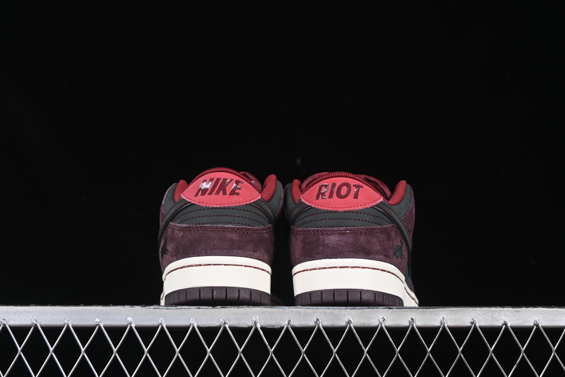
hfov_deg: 27.0
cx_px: 282
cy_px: 188
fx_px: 1177
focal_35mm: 75
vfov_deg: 18.2
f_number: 6.3
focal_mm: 50
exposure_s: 1/60
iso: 160
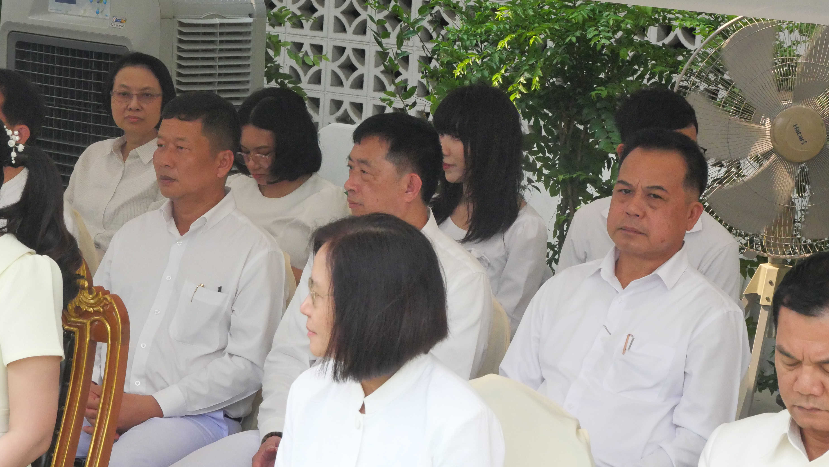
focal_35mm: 131
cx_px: 415
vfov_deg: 9.3
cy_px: 231
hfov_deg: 16.4
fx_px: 2880
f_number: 11
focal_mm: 60
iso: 4000
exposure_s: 1/800
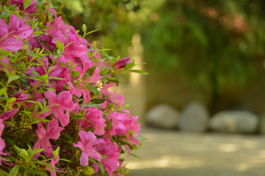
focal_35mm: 128
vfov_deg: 10.7
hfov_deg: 16.1
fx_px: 938
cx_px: 132
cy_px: 88
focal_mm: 85
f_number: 5.6
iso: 400
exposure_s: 1/125
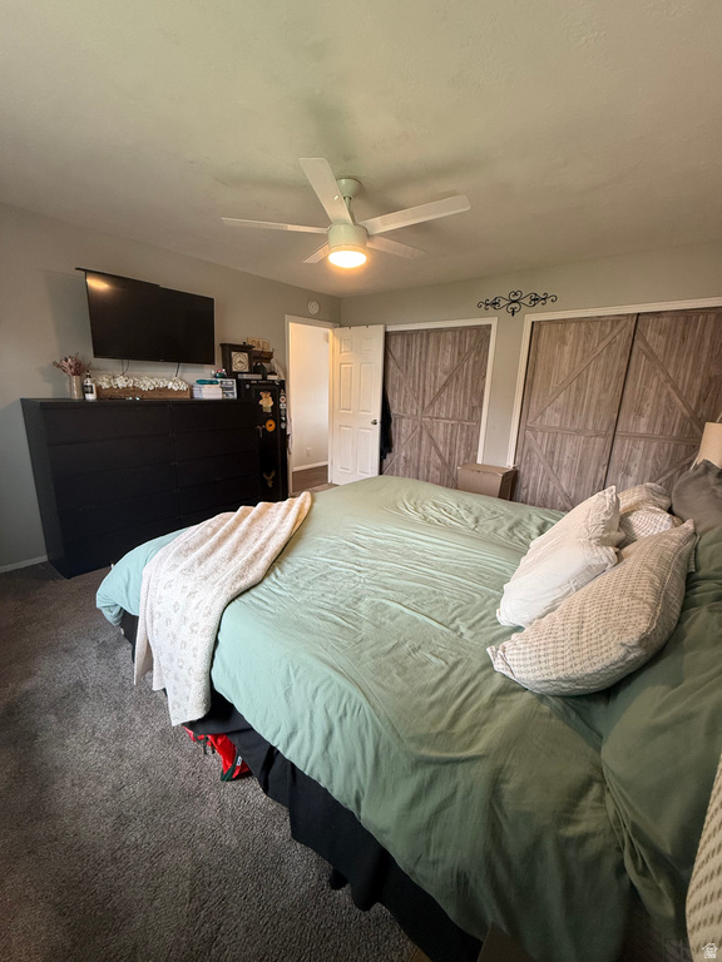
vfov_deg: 102.1
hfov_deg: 85.7
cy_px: 481
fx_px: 389
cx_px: 361
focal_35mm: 14
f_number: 2.2
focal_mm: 2.22
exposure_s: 1/120
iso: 250
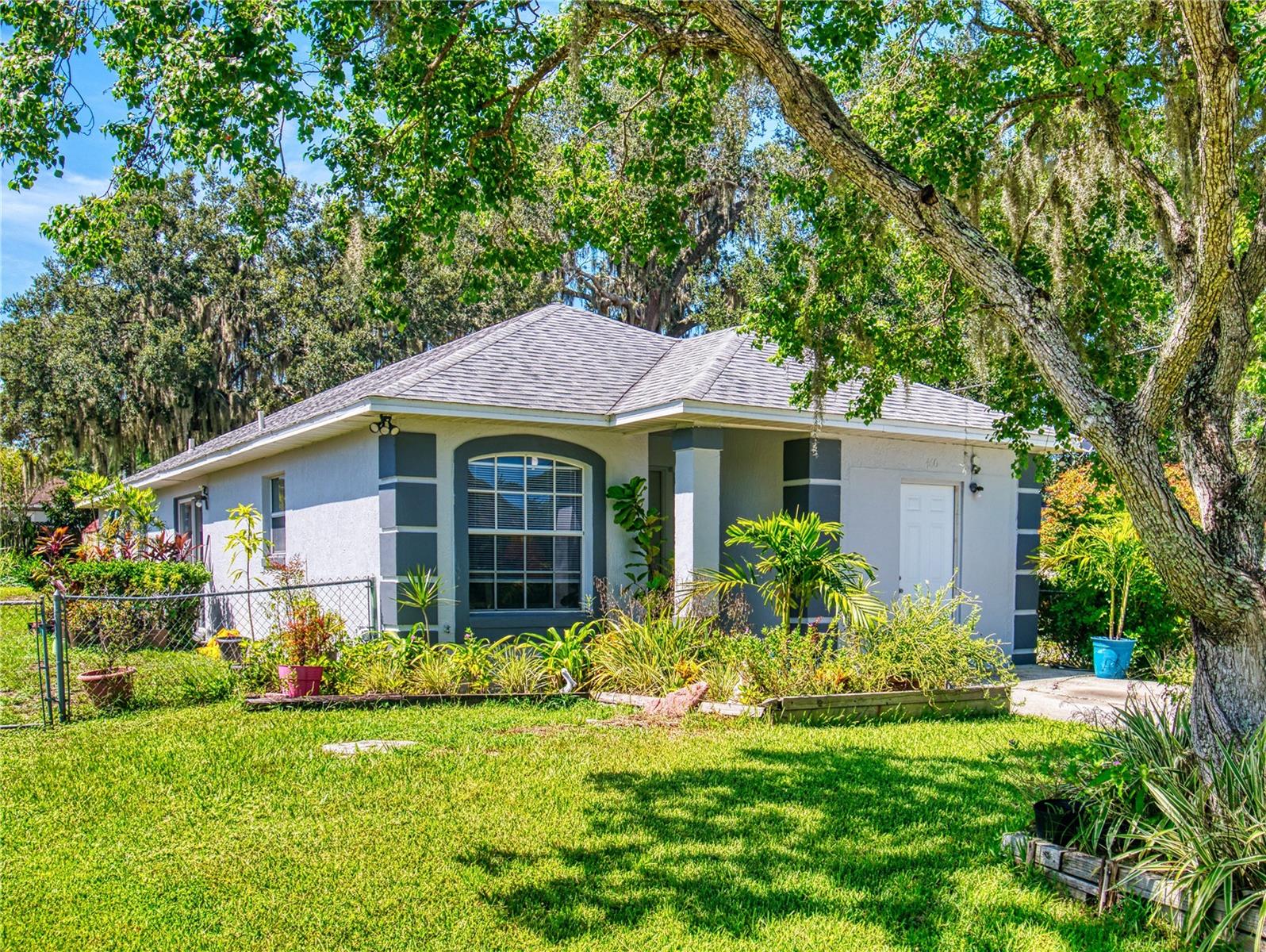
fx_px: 1318
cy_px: 476
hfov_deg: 51.3
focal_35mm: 36
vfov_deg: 39.7
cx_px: 633
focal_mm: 18
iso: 200
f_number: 8
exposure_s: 1/500
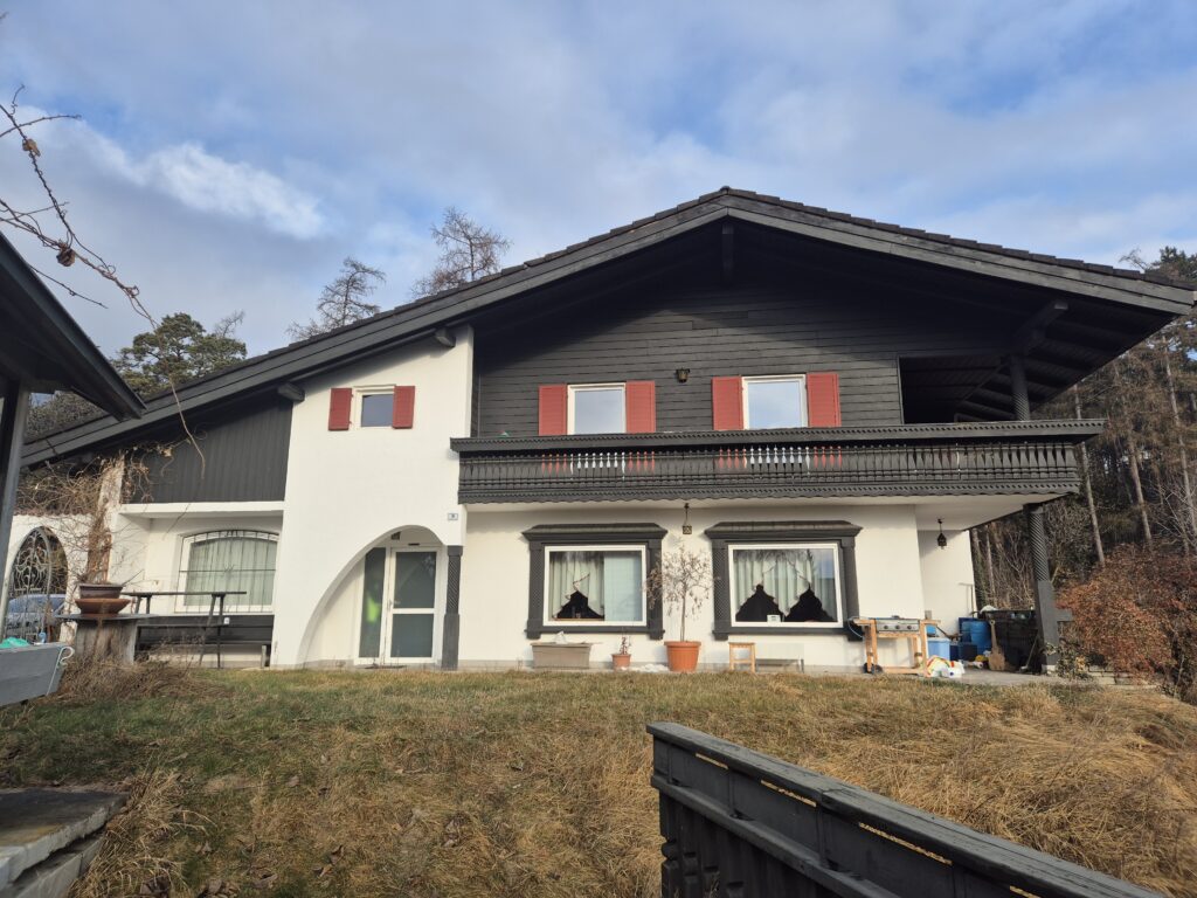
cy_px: 449
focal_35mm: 23
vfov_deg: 58.9
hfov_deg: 73.9
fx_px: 795
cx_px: 598
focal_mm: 5.4
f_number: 1.8
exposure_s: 1/830
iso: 25
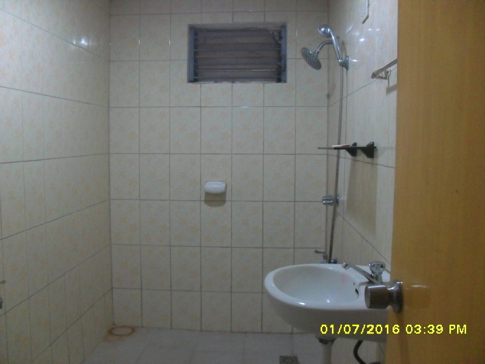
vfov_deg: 40.7
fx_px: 490
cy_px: 182
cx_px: 242
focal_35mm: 35
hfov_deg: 52.6
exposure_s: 1/15
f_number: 2.8
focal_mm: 6.2
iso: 400
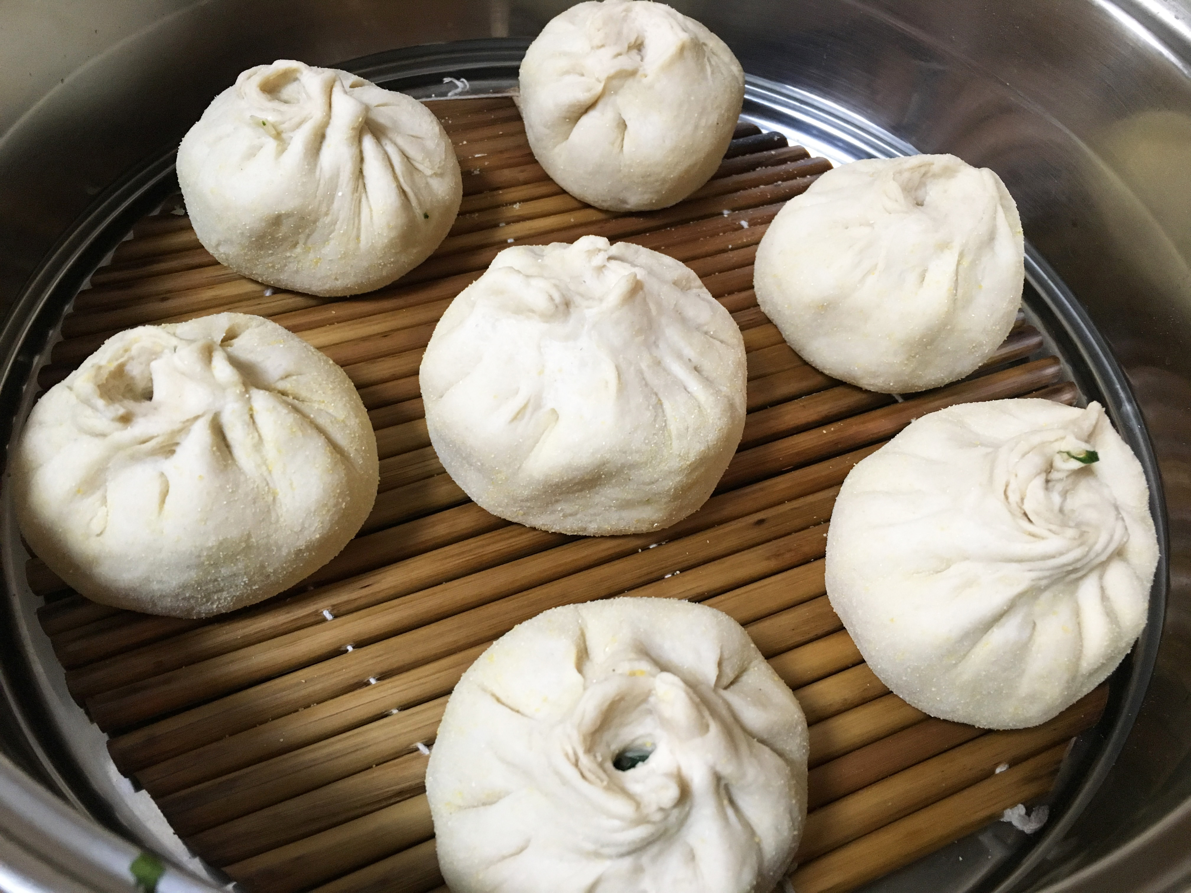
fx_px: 998
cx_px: 596
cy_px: 446
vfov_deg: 48.2
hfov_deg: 61.7
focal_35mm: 29
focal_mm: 4.15
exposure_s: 1/33
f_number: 2.2
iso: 200
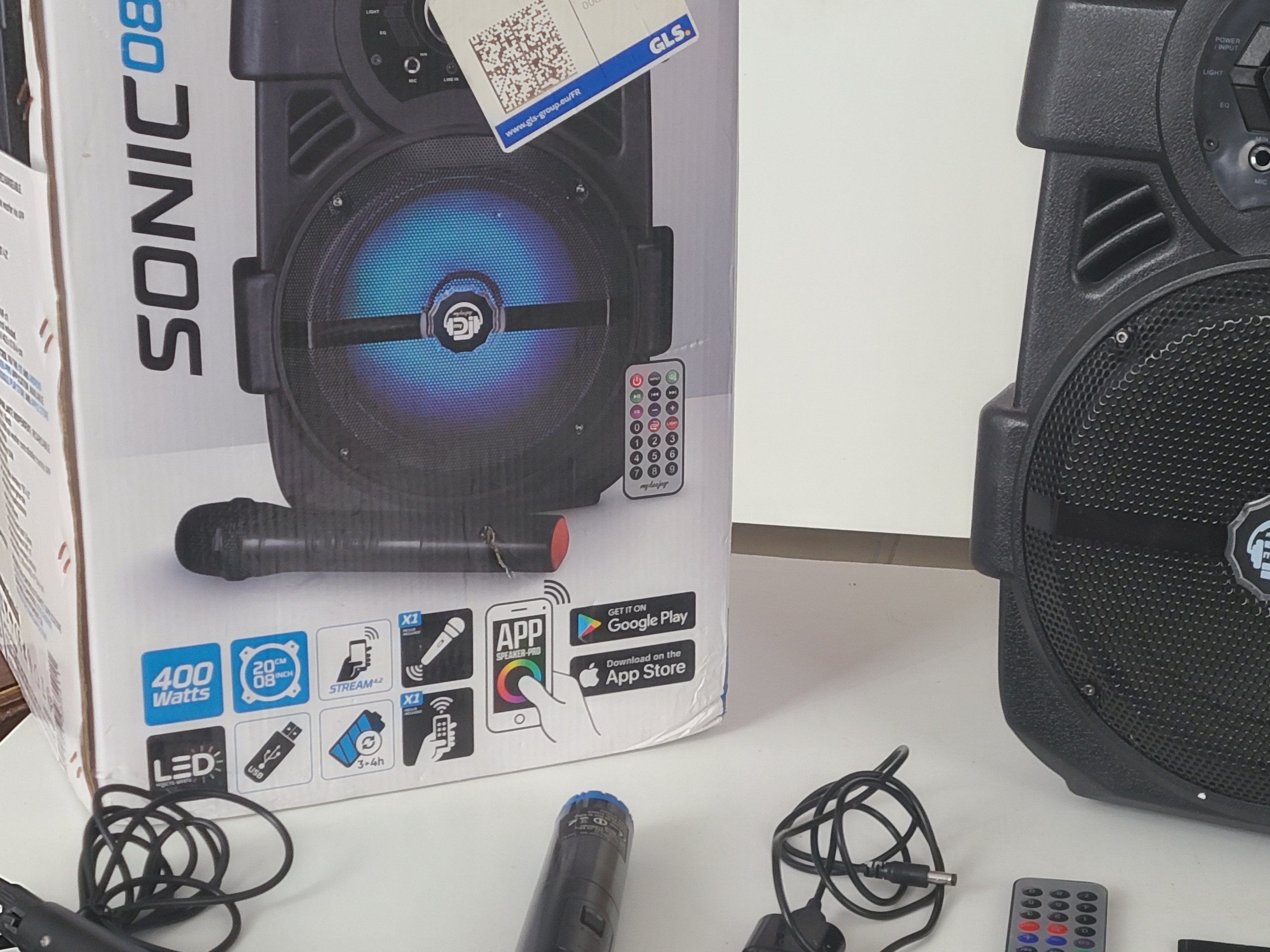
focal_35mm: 38
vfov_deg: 37.7
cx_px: 822
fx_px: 1394
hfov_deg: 48.3
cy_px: 534
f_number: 1.8
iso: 80
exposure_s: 1/60
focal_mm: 5.4
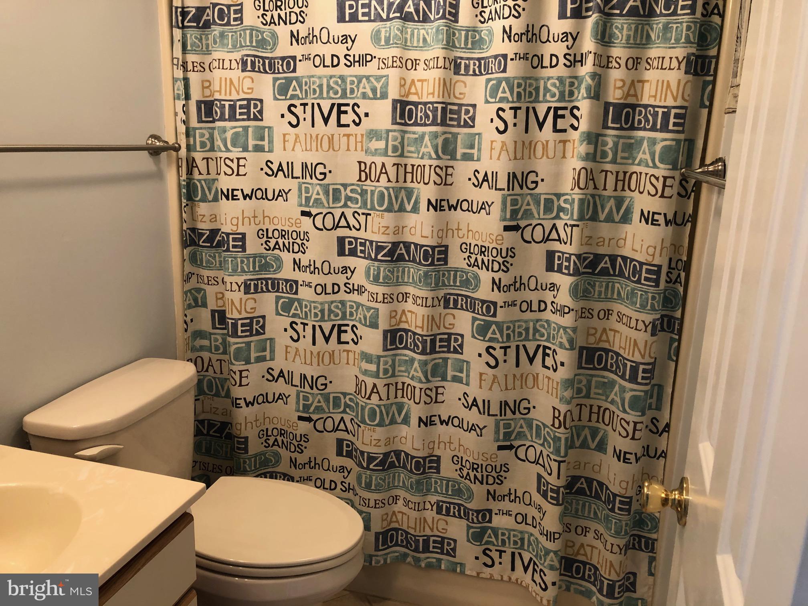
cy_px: 303
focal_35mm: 28
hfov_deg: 63.4
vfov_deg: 49.7
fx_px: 654
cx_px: 404
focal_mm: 4
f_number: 1.8
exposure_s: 1/20
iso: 40
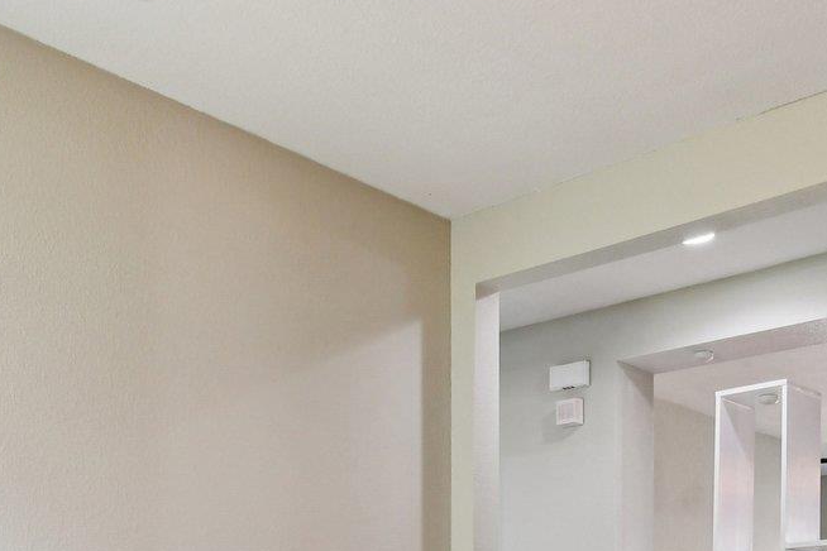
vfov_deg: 26.2
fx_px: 1080
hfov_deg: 41.4
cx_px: 553
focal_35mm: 47
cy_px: 620
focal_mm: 10
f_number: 8
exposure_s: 1/20
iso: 400
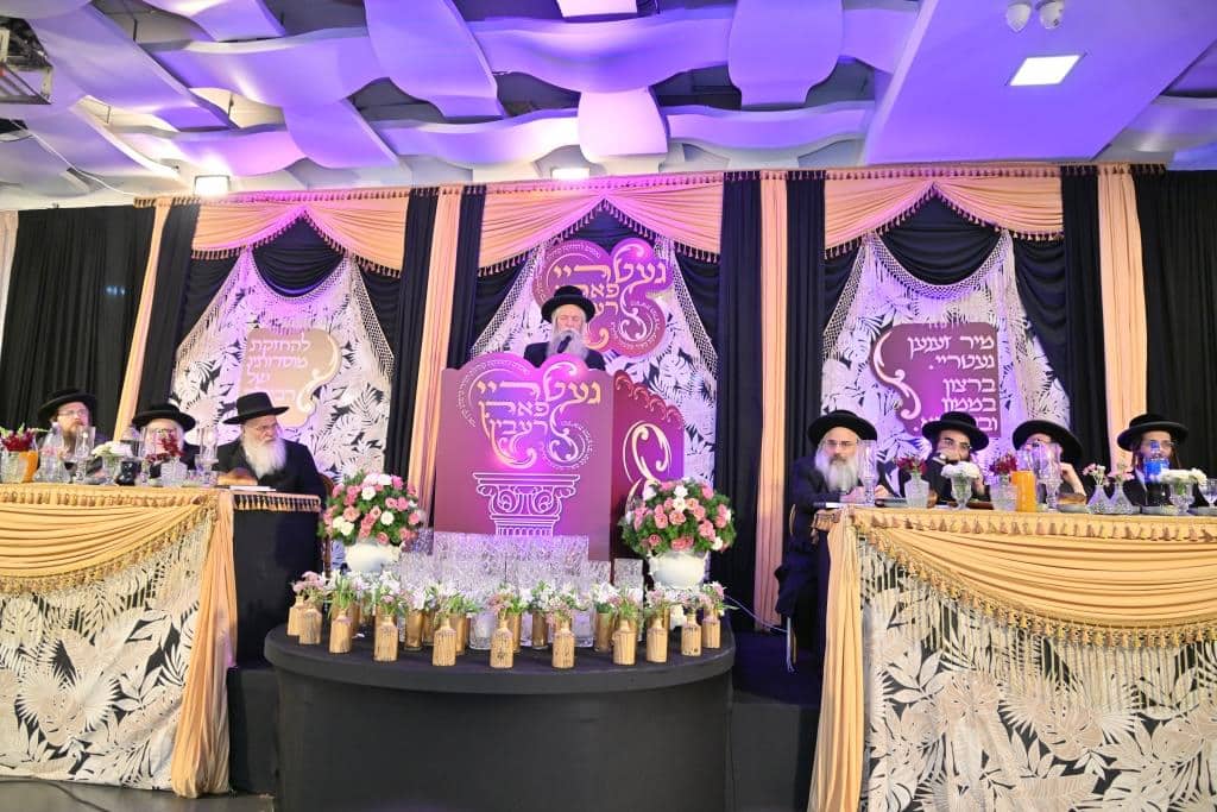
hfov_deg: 73.7
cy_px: 406
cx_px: 608
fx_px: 811
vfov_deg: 53.1
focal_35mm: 24
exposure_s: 1/100
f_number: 4
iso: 400
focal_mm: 24
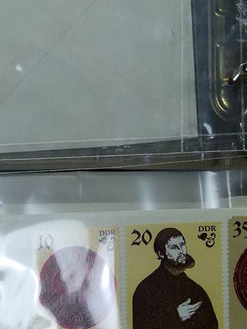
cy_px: 200
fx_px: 904
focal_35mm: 95
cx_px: 105
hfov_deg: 15.5
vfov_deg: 20.6
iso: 100
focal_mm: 7.3
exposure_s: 1/125
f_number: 4
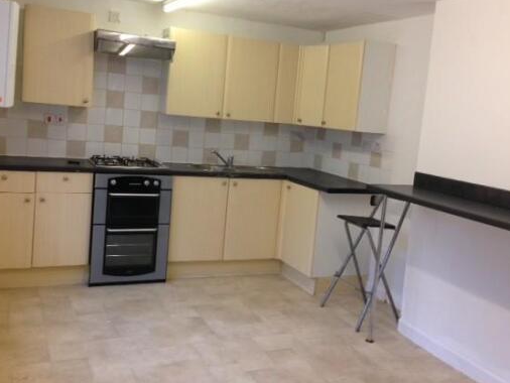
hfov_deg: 49.0
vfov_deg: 37.7
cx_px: 253
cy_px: 169
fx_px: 560
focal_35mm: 38
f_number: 2.4
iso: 100
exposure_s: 1/20
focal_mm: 4.12
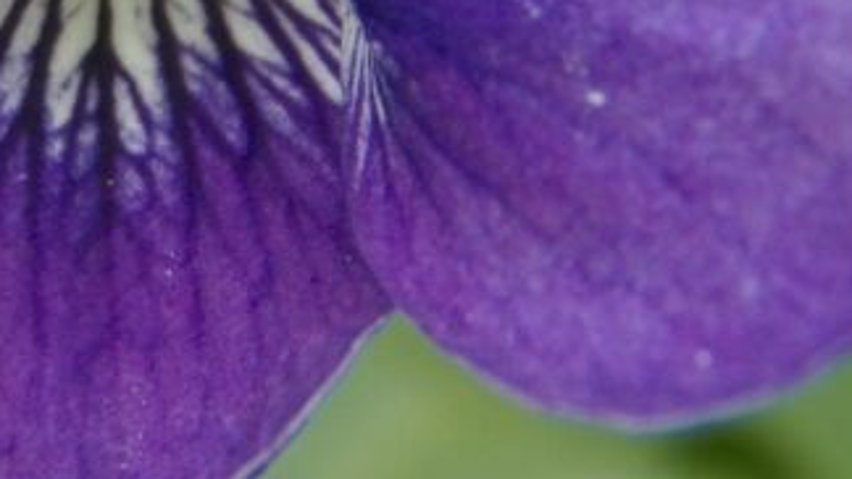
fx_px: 6617
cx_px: -5
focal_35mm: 293
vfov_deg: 4.1
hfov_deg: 7.3
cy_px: -234
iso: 125
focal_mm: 15.2
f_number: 3.6
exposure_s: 1/200
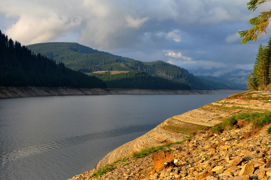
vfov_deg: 26.4
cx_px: 136
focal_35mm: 51
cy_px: 90
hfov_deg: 38.9
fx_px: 383
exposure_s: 1/320
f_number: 9
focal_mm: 34
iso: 400
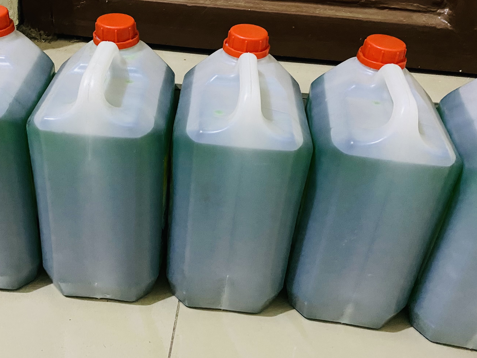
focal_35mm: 40
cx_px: 182
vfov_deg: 35.7
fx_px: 551
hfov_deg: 46.4
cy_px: 130
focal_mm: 4.25
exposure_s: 1/30
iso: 800
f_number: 1.8
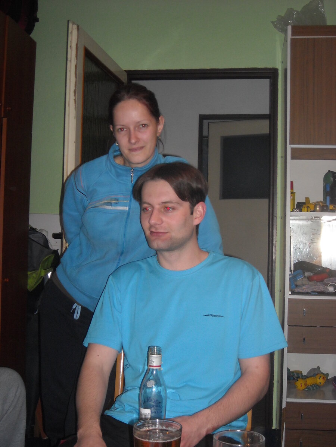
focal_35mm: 49
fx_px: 634
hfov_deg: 29.7
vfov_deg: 38.9
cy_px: 224
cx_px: 168
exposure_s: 1/60
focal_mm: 7.92
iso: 200
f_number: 3.2
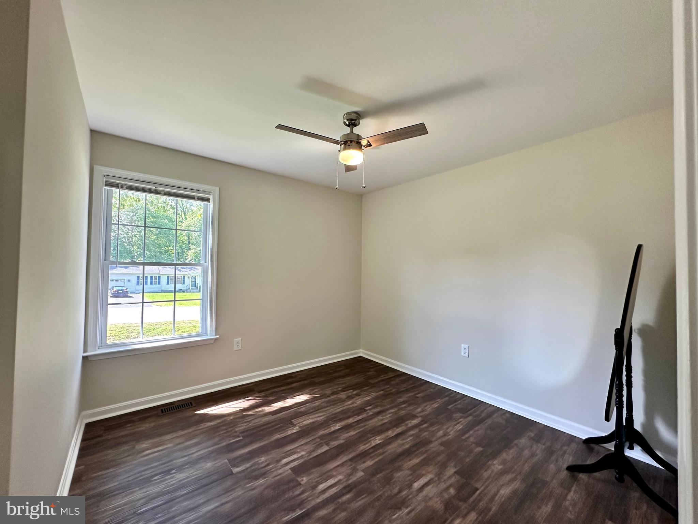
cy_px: 262
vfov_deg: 85.7
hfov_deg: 102.1
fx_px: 282
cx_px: 349
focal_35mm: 14
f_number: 2.2
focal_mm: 2.22
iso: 200
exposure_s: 1/120
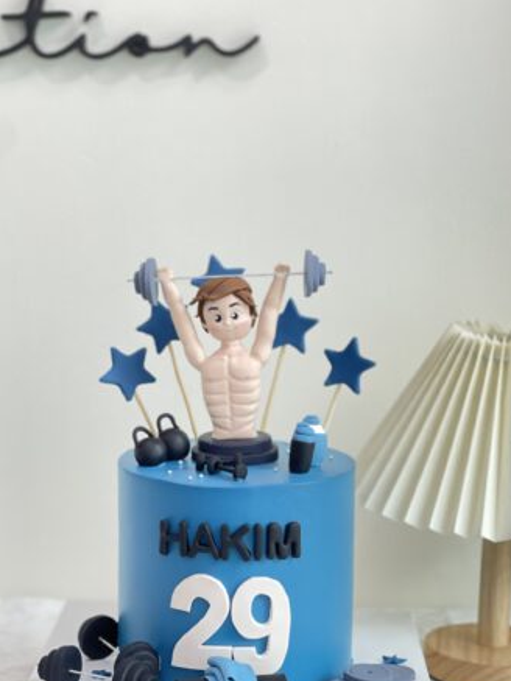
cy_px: 412
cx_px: 260
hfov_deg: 18.9
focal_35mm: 78
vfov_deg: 25.0
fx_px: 1534
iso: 250
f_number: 2.2
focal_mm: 7.5
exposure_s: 1/100
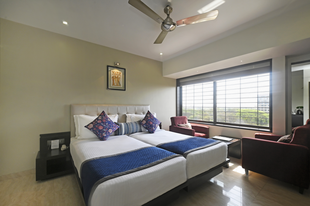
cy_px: 103
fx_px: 120
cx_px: 155
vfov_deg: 81.1
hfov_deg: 104.3
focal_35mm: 14
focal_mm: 14
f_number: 8
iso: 500
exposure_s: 1/125
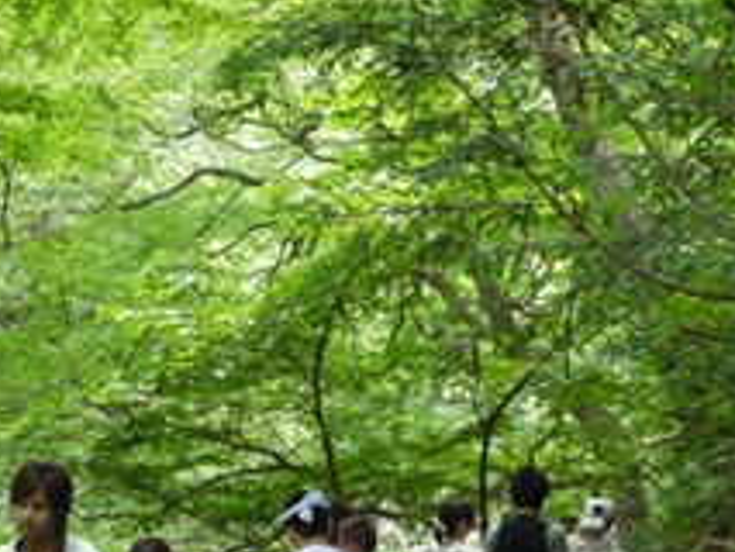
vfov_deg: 11.6
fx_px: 2677
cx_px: 138
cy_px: 573
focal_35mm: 126
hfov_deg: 15.5
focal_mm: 30
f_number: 5.3
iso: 320
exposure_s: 1/40
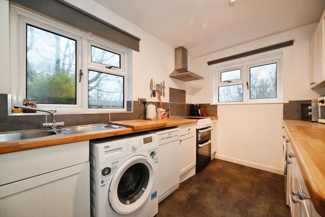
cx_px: 162
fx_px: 126
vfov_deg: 81.3
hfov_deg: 104.2
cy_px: 108
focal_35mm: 14
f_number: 6.3
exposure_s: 1/25
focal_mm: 14
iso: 1000
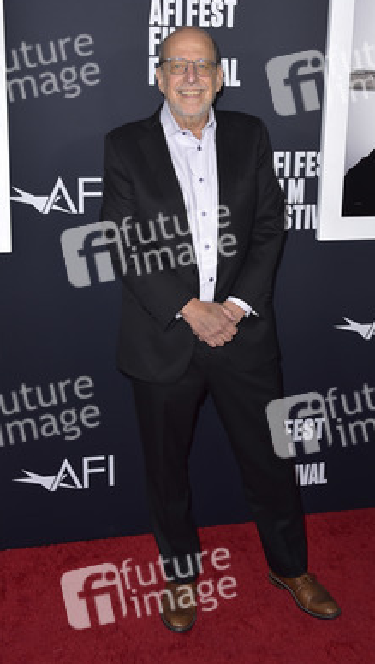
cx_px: 199
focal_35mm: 41
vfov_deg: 49.4
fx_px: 723
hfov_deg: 29.1
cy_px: 332
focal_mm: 38
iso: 500
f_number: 6.3
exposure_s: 1/200
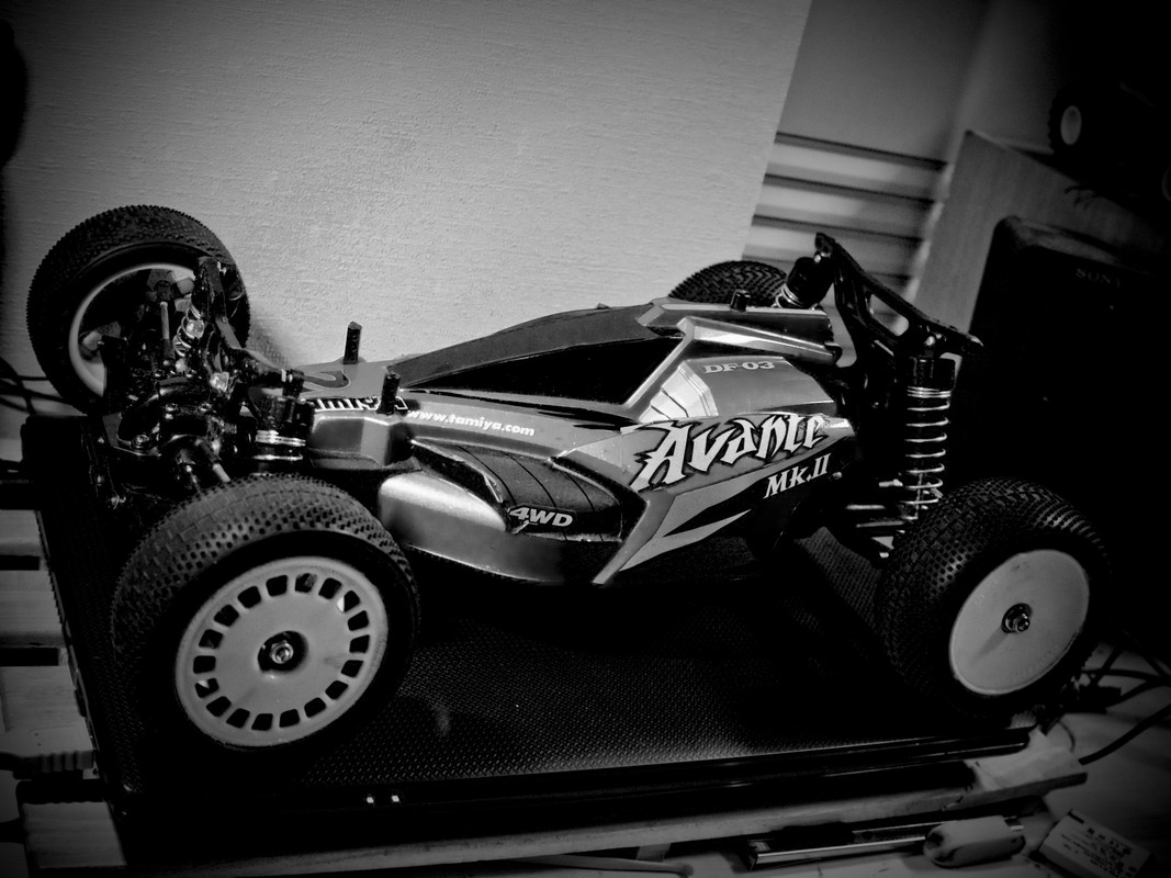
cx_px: 586
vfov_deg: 30.9
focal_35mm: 47
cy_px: 439
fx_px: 1590
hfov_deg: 40.4
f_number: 1.9
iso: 640
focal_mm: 8.5
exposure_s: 1/25
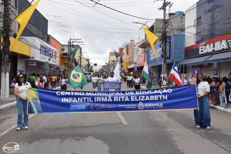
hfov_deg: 57.2
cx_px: 116
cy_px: 77
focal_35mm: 33
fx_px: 212
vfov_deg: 40.0
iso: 200
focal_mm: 22
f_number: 9
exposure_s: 1/320
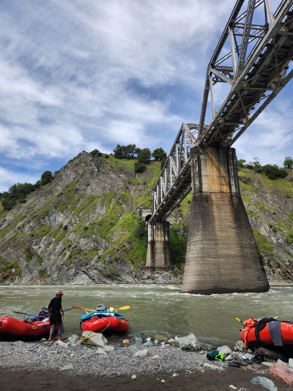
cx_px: 146
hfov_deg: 58.9
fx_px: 260
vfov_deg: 73.9
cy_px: 196
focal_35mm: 23
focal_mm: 5.4
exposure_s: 1/1538
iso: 20
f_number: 1.8
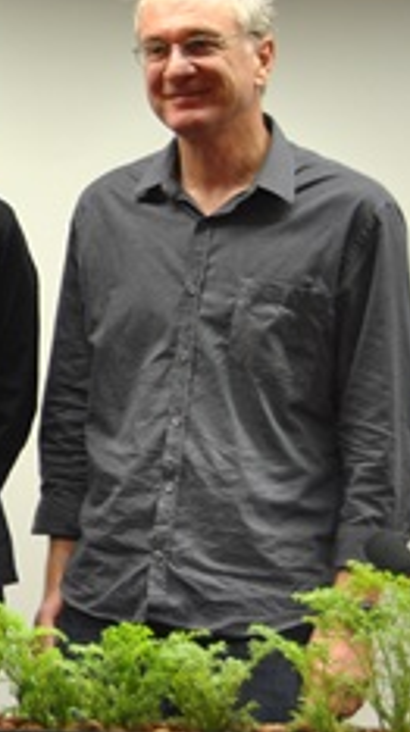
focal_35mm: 181
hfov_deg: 6.5
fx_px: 3511
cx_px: -448
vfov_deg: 11.9
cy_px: 291
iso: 400
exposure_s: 1/30
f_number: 5
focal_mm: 42
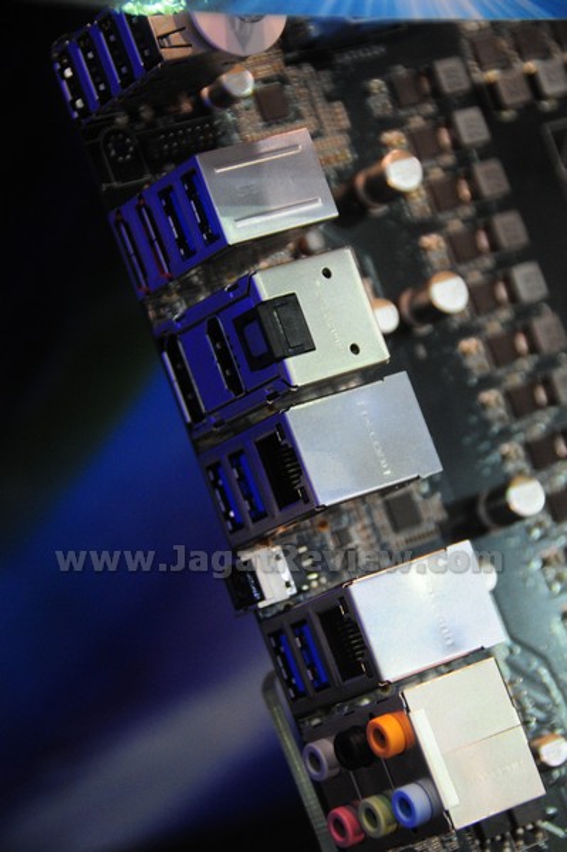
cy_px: 426
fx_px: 3727
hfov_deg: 8.7
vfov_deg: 13.1
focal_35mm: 158
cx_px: 284
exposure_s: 1/160
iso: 1600
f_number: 5.3
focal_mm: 105
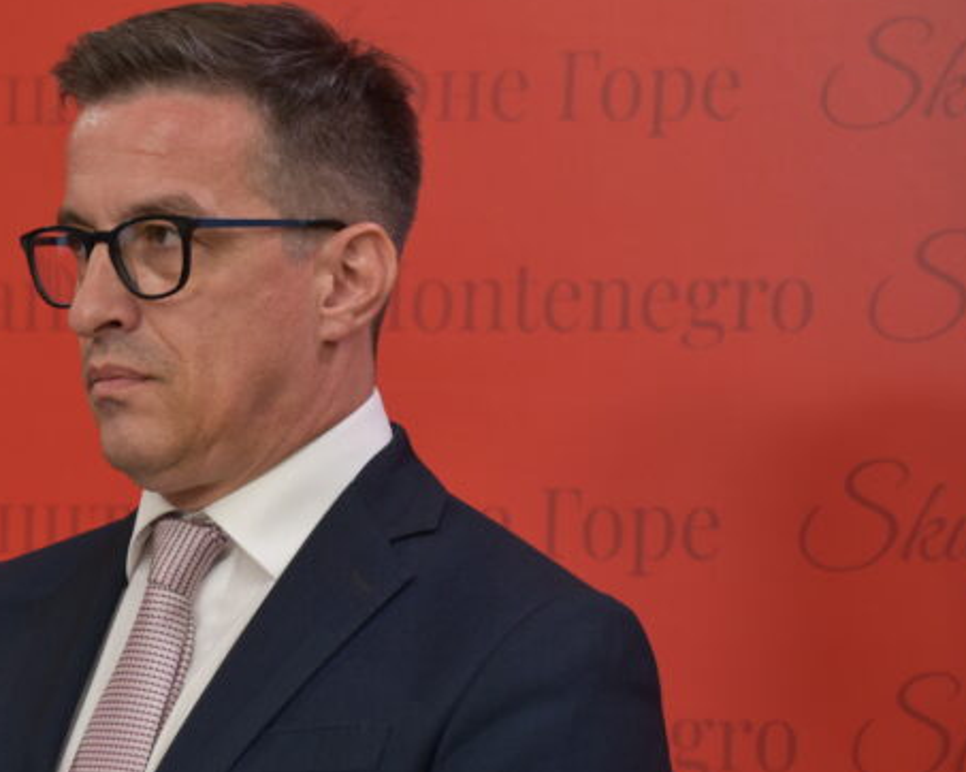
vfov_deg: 5.6
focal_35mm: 277
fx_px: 7916
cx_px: 179
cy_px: 343
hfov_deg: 7.0
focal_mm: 116
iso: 400
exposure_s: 1/125
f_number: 5.6
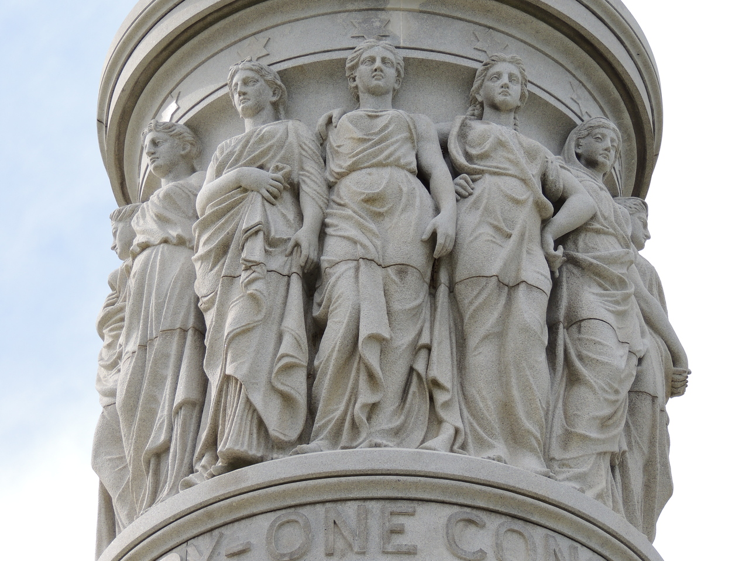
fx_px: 2921
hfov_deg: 14.6
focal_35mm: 135
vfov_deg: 11.0
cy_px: 280
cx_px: 374
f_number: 4.3
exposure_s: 1/500
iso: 100
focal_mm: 24
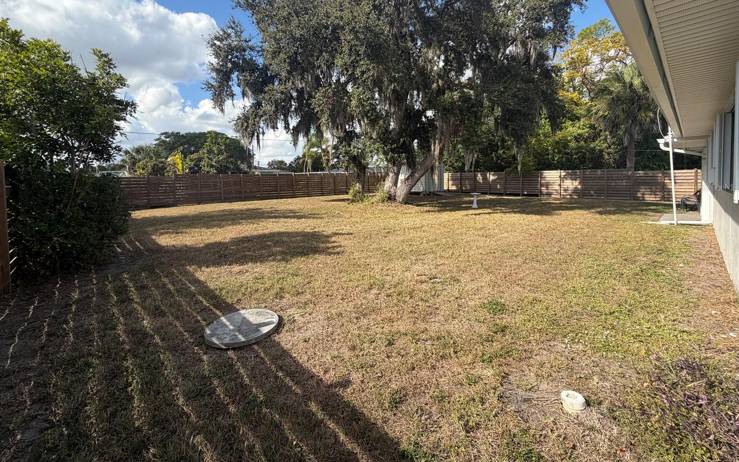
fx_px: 302
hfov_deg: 101.5
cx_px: 370
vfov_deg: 74.0
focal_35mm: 15
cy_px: 187
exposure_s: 1/770
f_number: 2.2
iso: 40
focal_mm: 2.22
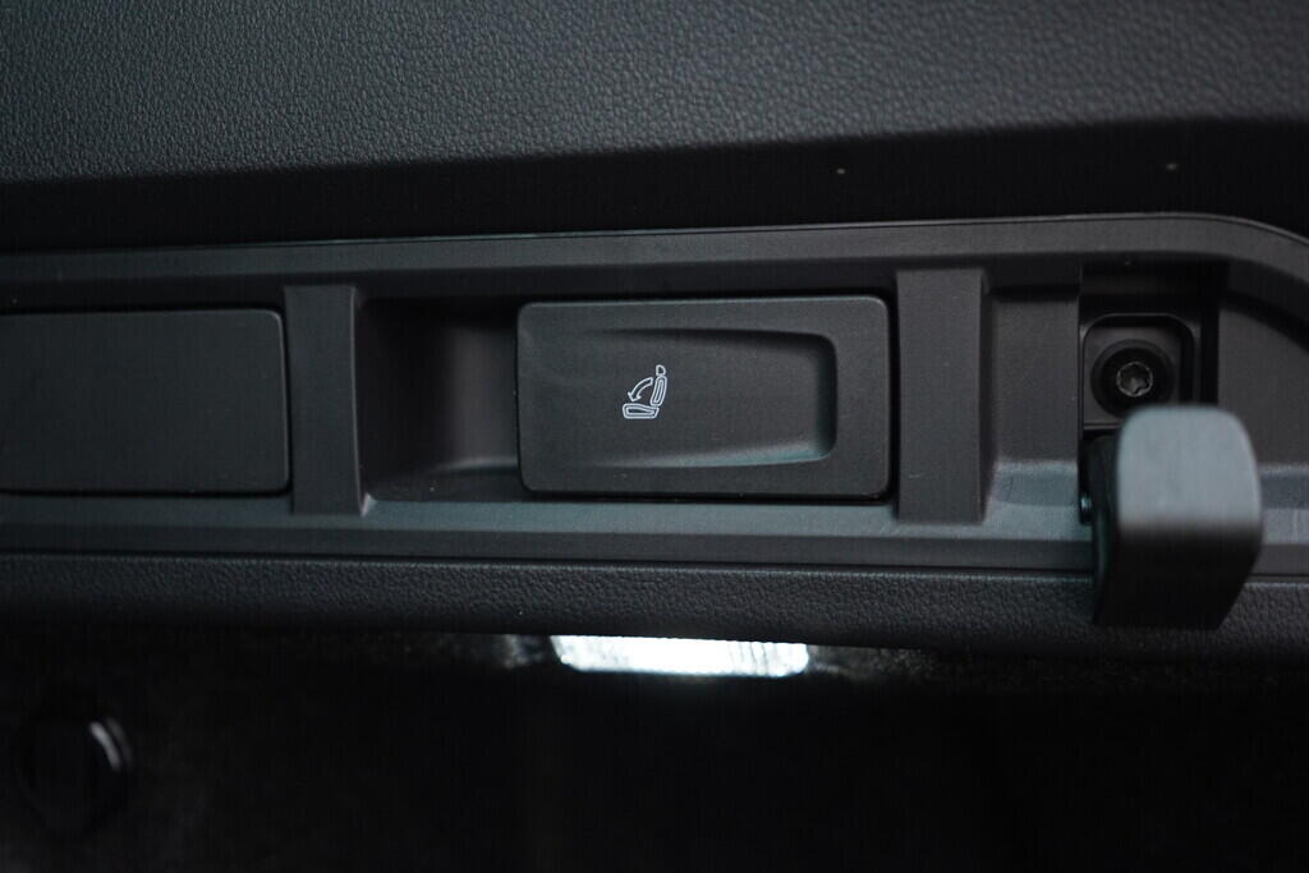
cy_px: 436
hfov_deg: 53.1
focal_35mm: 36
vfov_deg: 36.9
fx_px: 1309
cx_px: 654
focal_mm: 24
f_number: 2.8
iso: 500
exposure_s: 1/40
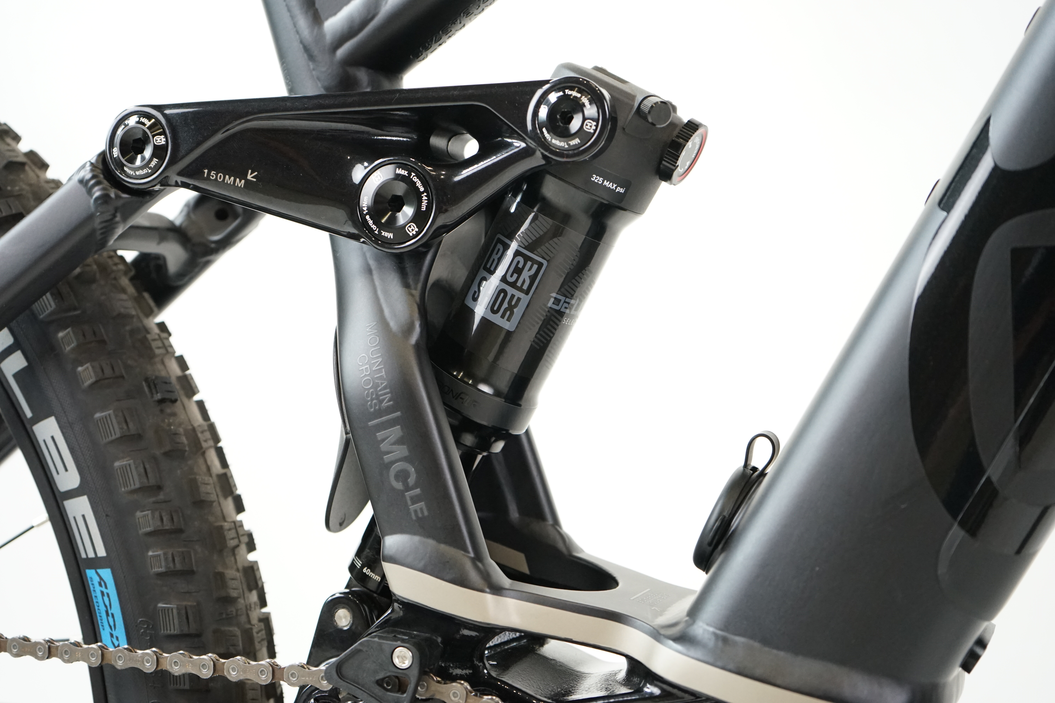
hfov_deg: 38.9
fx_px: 1494
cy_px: 352
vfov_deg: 26.5
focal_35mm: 51
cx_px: 528
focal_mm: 51
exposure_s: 1/200
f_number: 5.6
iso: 2500
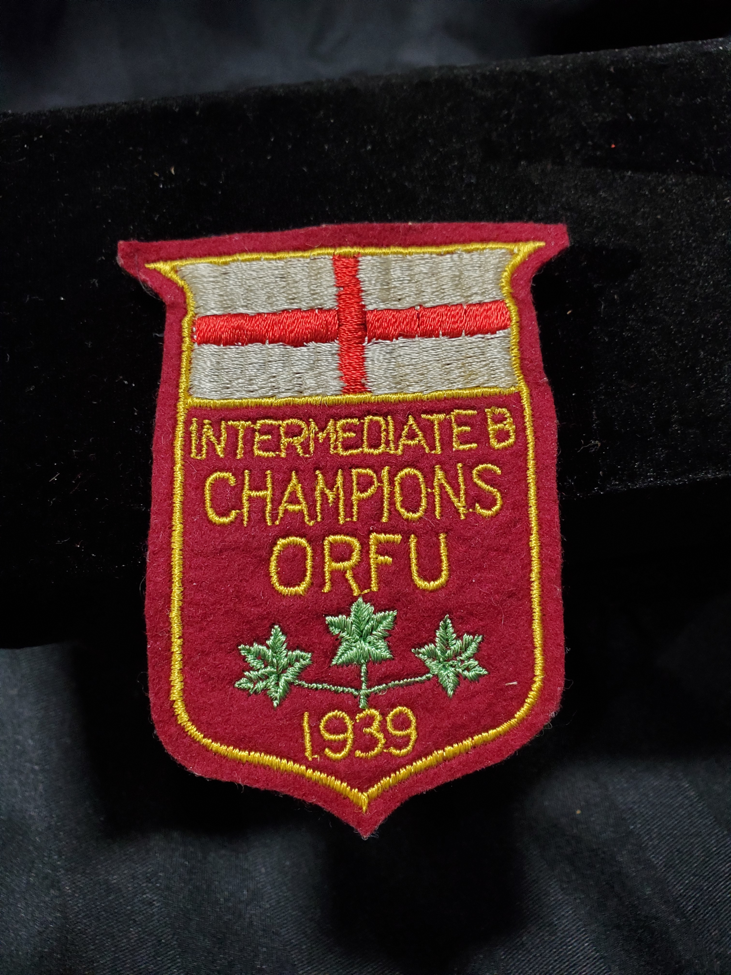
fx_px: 732
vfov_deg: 67.3
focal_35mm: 26
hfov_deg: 53.1
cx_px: 366
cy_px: 488
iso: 250
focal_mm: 4.3
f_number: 2.4
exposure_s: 1/39
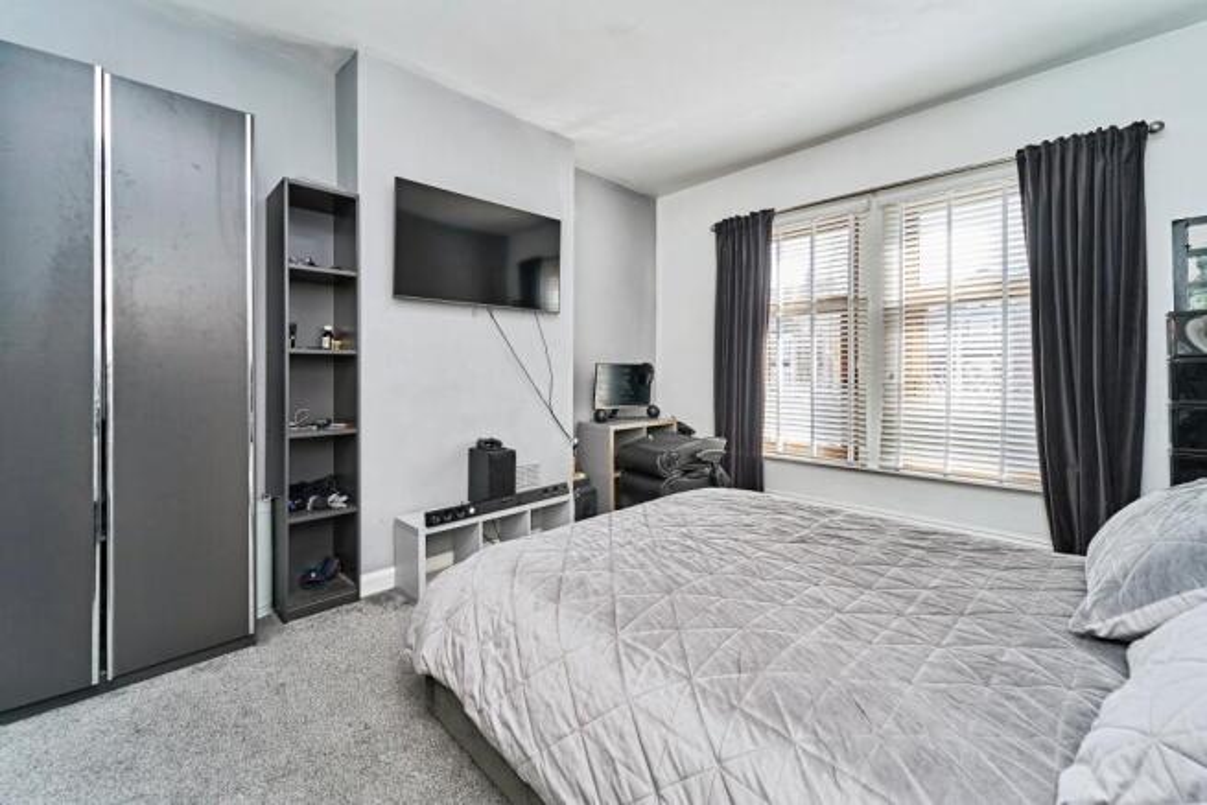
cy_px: 402
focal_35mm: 14
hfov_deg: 104.2
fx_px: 469
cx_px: 604
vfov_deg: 81.2
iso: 200
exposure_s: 1/25
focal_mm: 14
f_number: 8
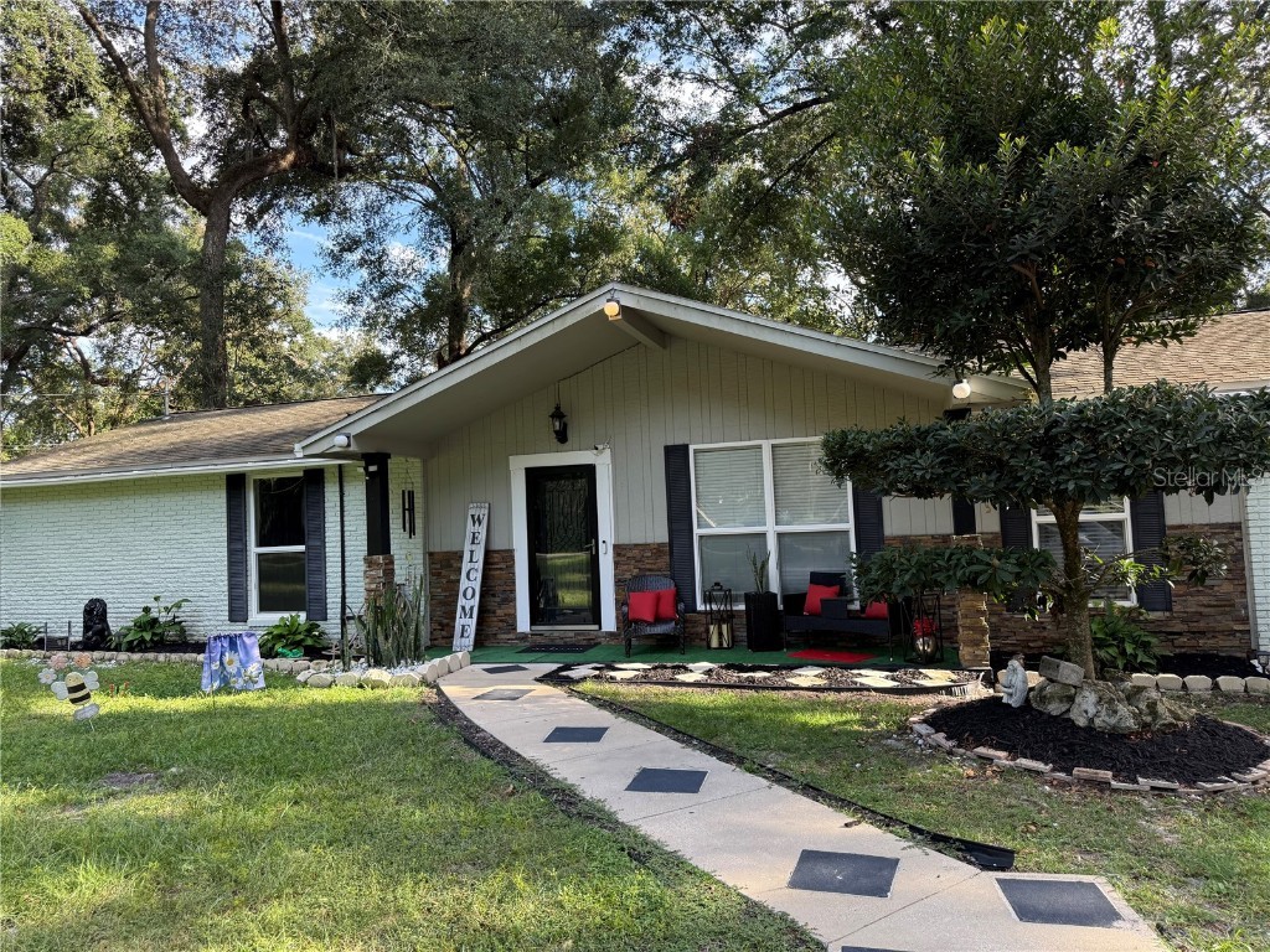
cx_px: 635
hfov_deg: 71.6
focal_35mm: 24
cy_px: 476
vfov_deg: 56.8
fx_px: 881
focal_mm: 6.76
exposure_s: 1/385
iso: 100
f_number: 1.78
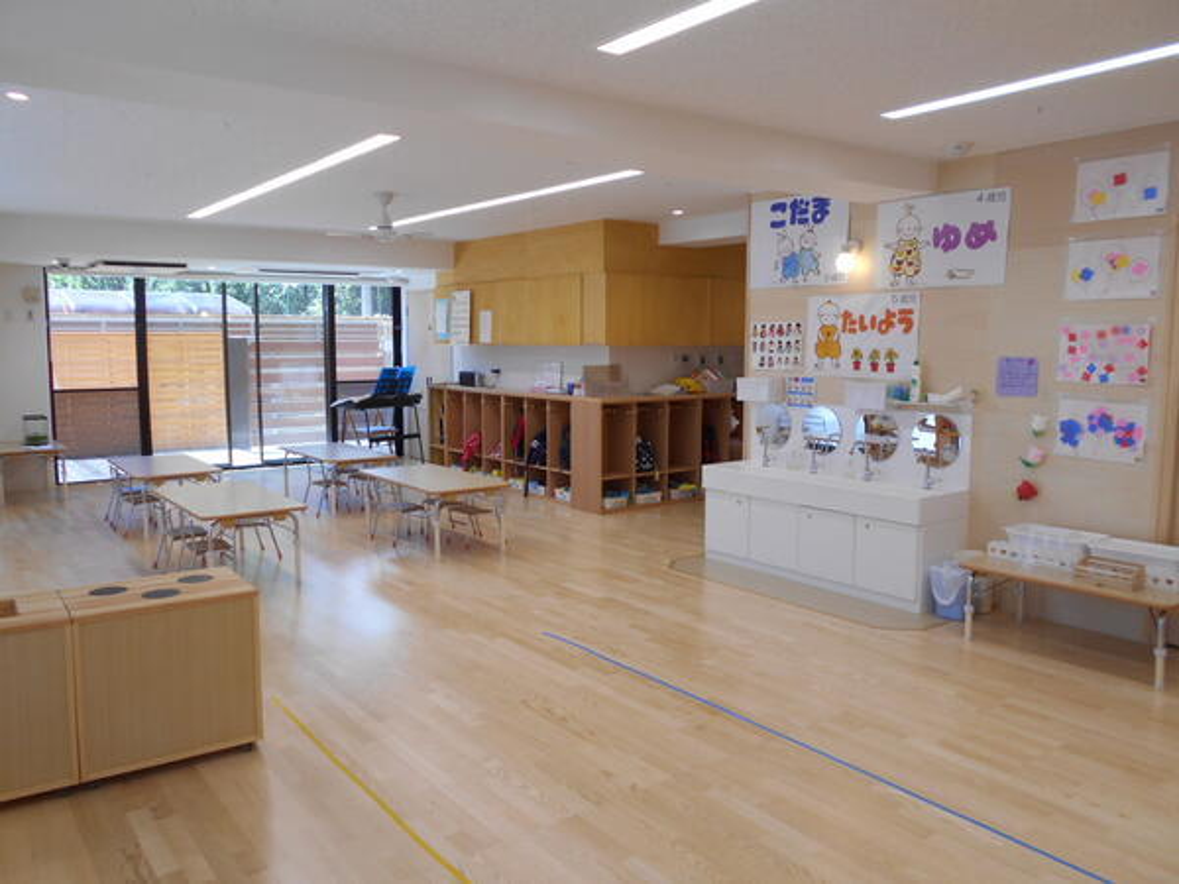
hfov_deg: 67.3
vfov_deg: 53.1
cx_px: 590
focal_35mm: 26
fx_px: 886
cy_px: 442
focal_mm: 4.6
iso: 80
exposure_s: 1/80
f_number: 3.2
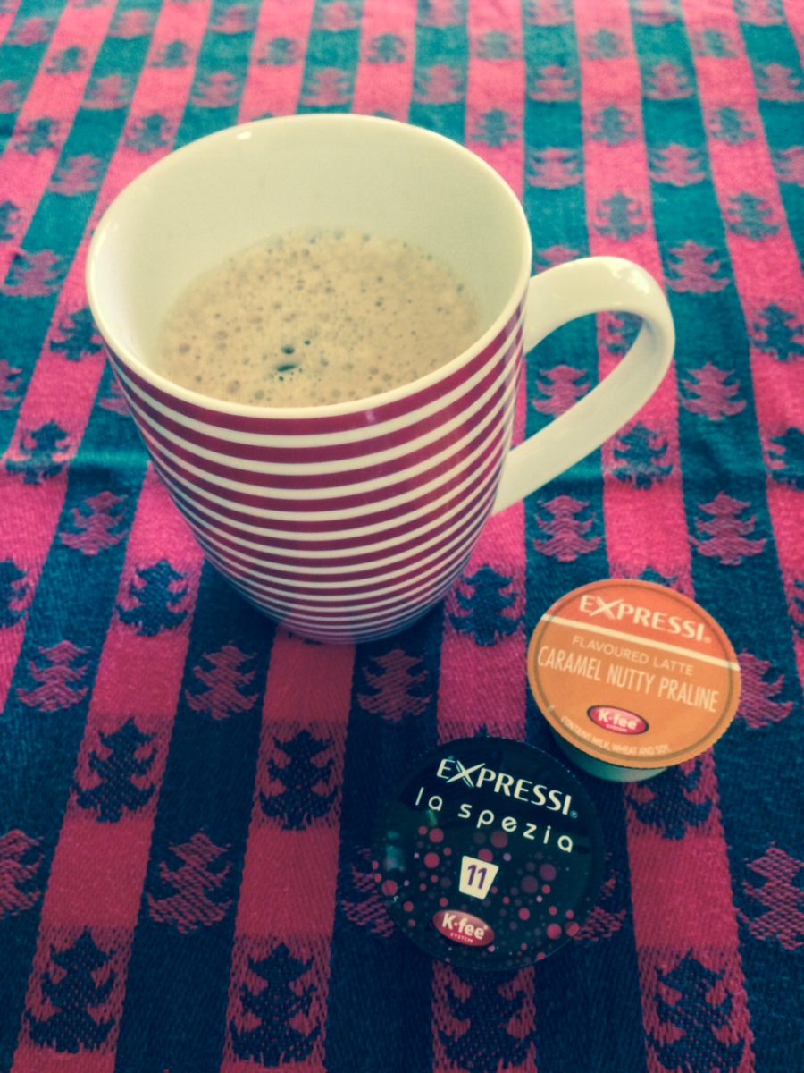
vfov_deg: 55.4
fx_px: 1022
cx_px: 402
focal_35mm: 33
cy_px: 536
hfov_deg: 42.9
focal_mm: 4.12
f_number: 2.4
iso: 400
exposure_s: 1/15
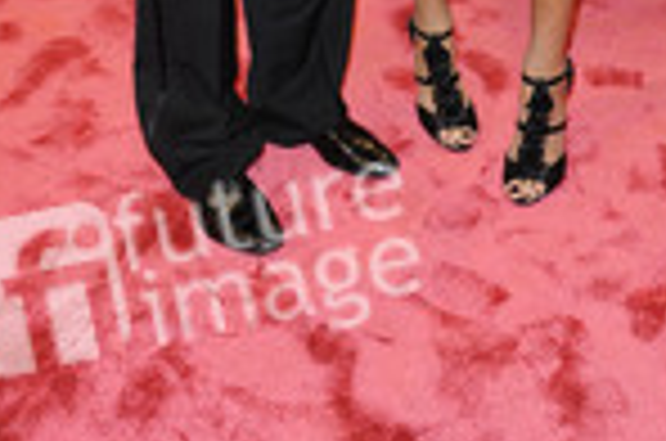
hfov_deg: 22.2
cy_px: -405
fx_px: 1698
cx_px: 320
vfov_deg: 13.1
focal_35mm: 92
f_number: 5.6
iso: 500
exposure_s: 1/200
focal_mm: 34
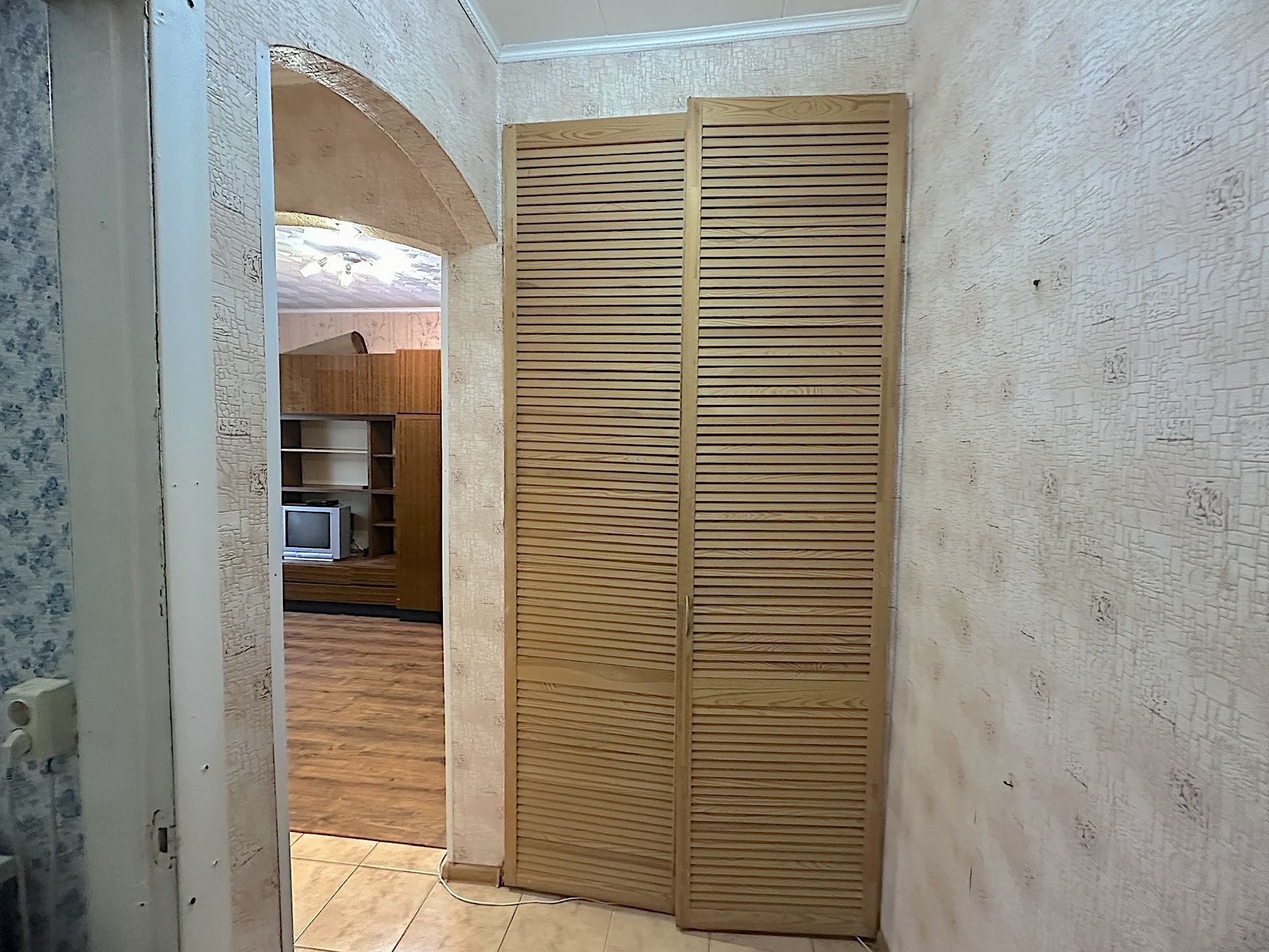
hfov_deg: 98.2
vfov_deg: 81.8
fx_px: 550
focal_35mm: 15
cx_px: 644
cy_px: 473
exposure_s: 1/50
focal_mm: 2.22
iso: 640
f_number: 2.2
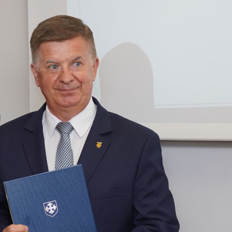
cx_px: 31
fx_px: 1448
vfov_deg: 9.2
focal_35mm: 191
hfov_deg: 9.1
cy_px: 113
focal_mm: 105
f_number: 4
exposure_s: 1/100
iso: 200
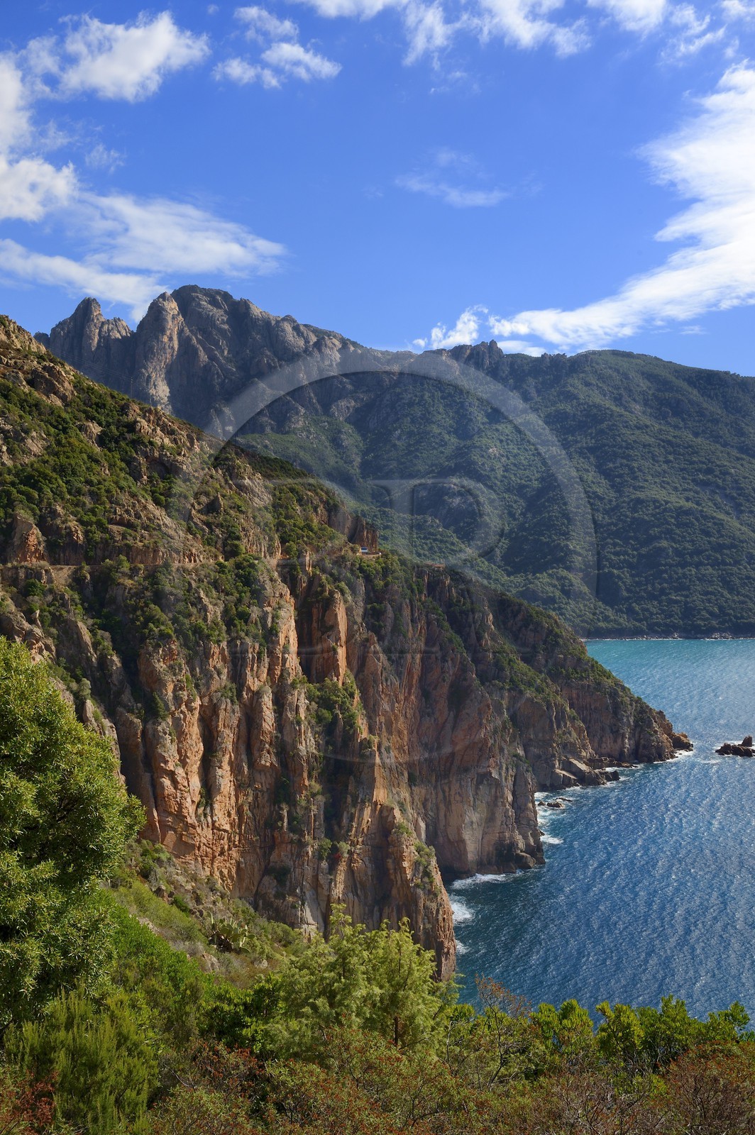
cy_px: 568
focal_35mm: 32
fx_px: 1008
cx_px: 378
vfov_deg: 58.8
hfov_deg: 41.0
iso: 200
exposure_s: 1/250
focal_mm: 32
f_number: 13
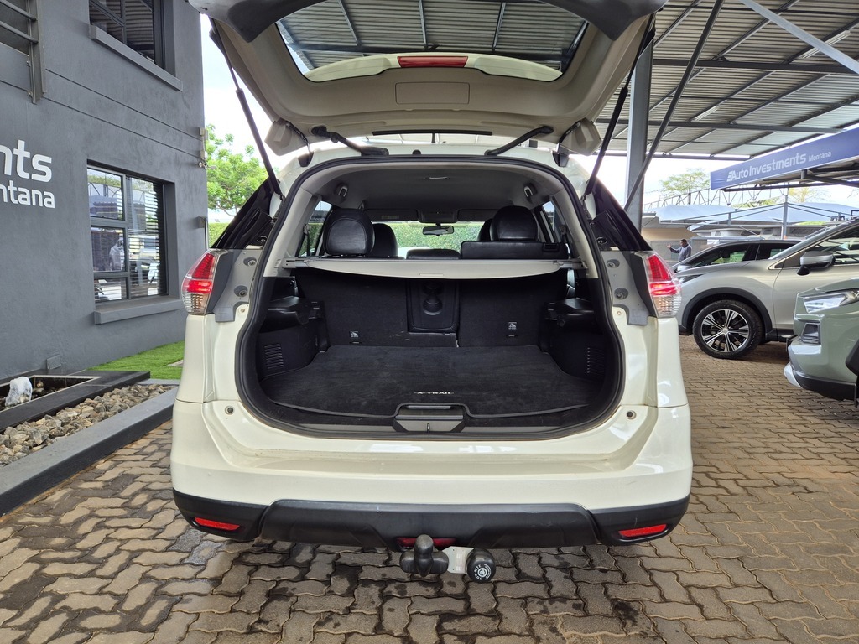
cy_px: 322
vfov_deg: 58.9
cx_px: 430
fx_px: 571
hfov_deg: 73.9
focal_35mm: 23
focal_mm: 5.4
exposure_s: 1/180
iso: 40
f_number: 1.8
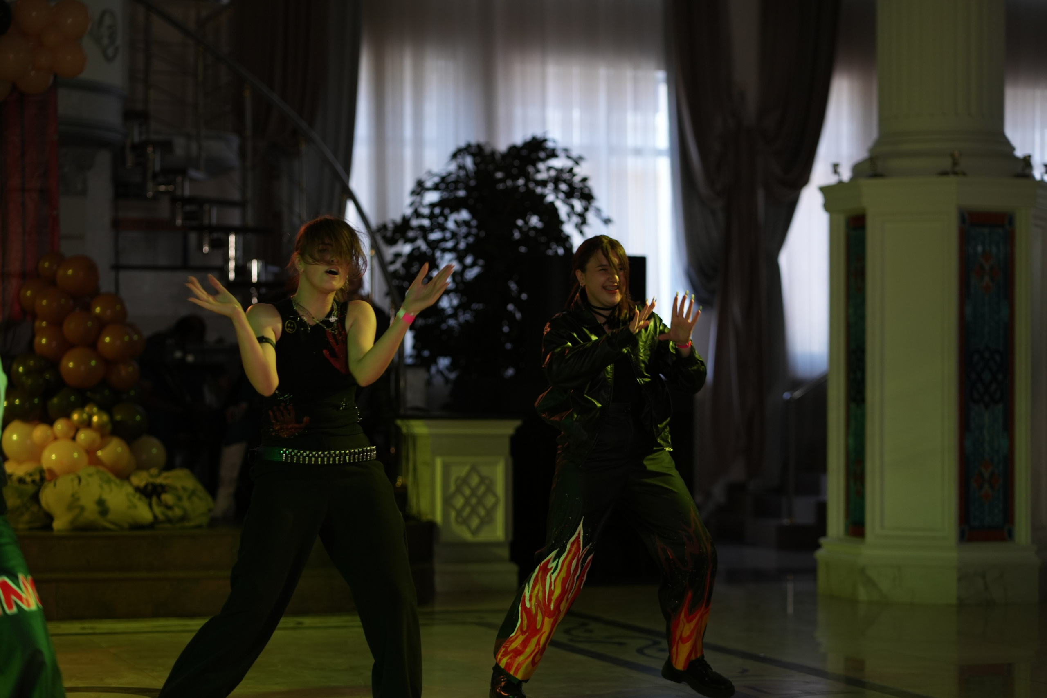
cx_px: 524
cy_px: 349
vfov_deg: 16.1
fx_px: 2472
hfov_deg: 23.9
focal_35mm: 85
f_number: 2.2
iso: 800
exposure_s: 1/400
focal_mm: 85
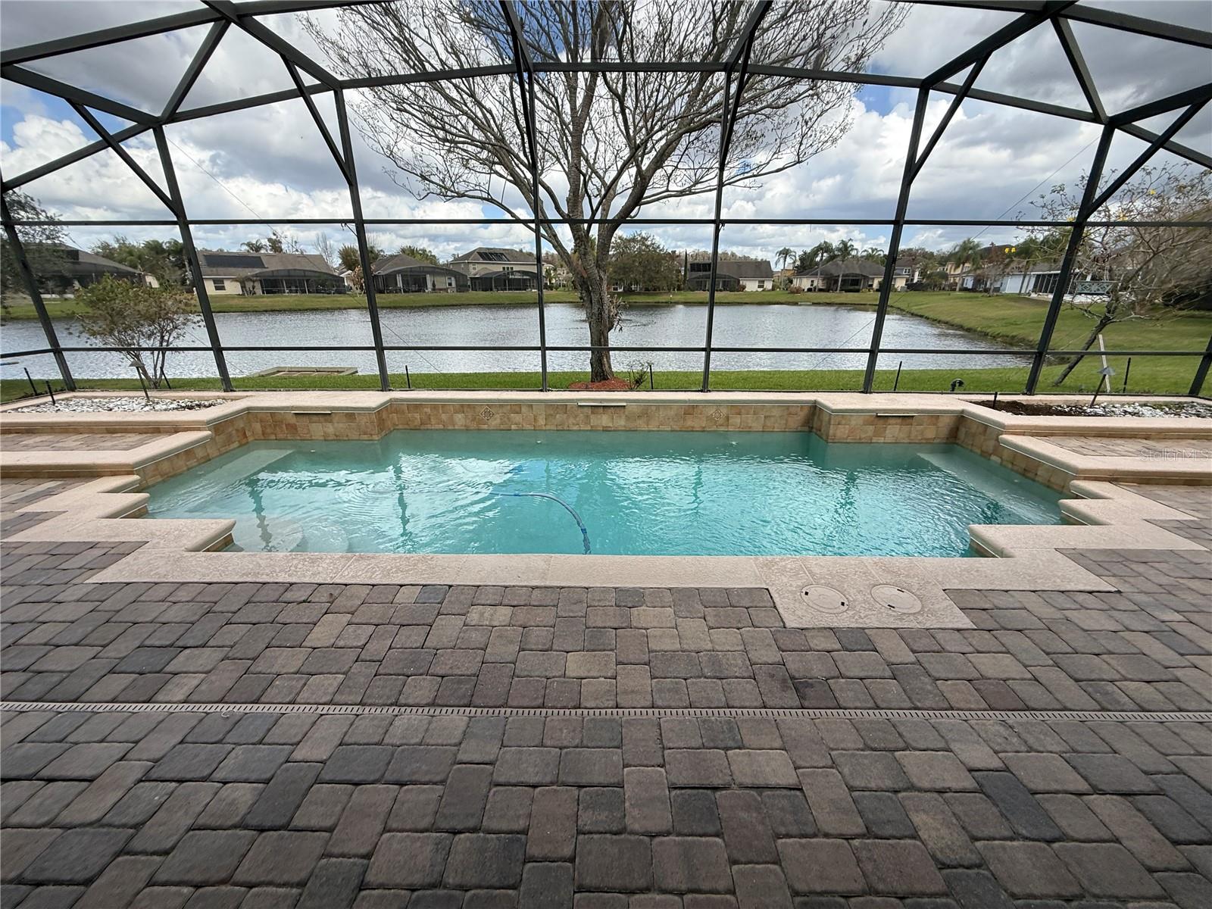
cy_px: 454
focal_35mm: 14
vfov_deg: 85.7
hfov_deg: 102.1
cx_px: 606
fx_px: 490
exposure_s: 1/701
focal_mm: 2.22
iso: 50
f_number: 2.2
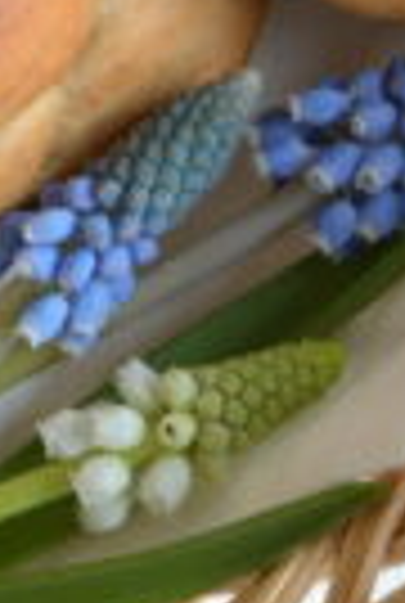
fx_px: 10556
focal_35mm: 629
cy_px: 230
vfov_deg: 3.3
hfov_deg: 2.2
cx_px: 1424
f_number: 6.3
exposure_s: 1/5
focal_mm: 55
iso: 200
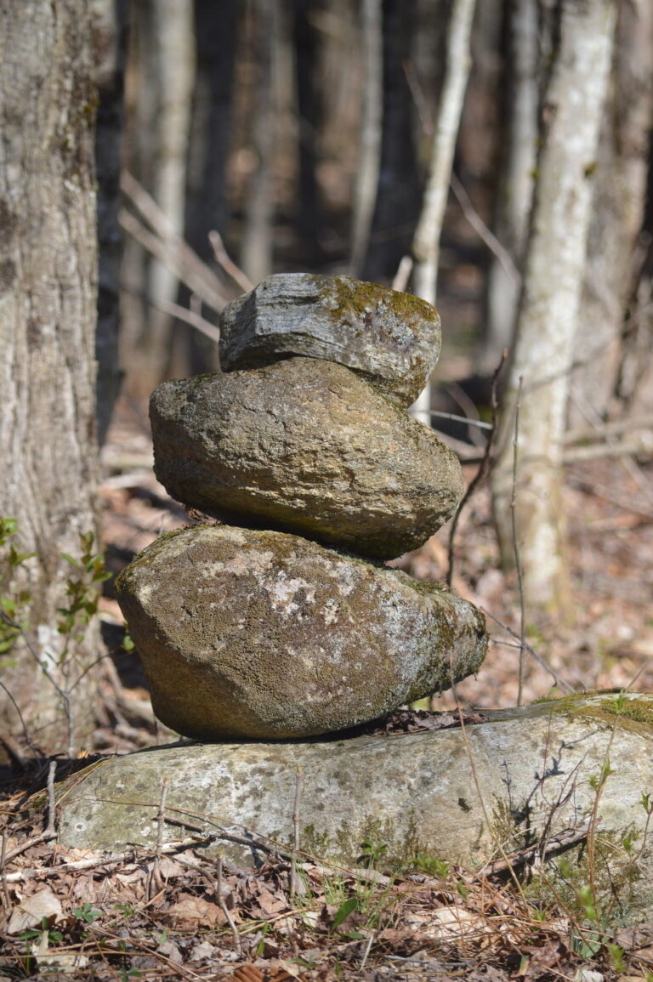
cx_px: 326
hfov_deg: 5.9
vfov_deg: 8.9
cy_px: 491
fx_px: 6337
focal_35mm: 232
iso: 400
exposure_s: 1/1250
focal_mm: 155
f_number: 5.6
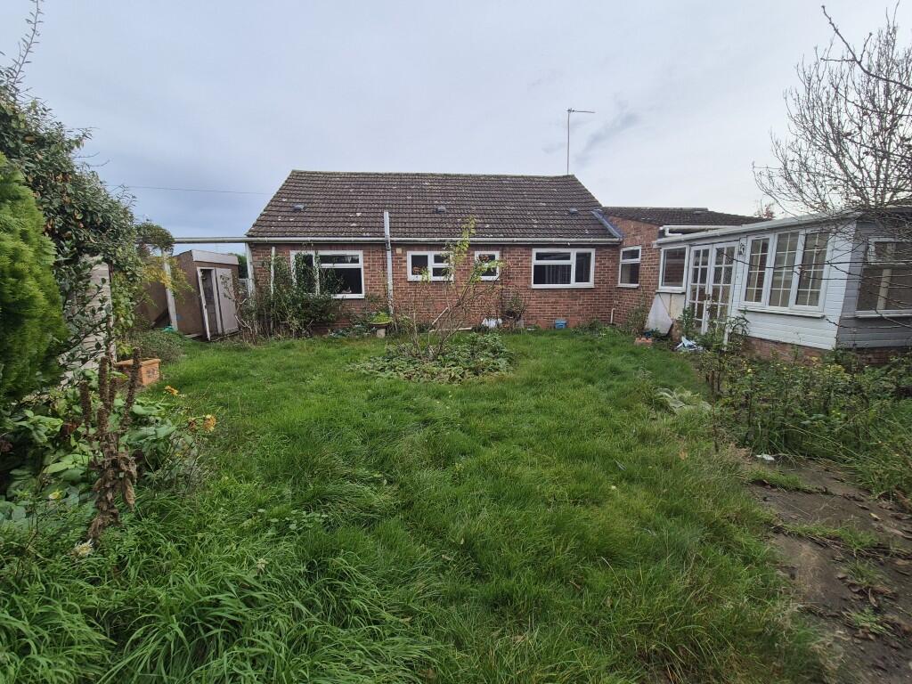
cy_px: 342
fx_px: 343
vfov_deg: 89.9
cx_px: 456
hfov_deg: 106.2
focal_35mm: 13
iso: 50
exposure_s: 1/1204
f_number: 2.2
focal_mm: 2.2
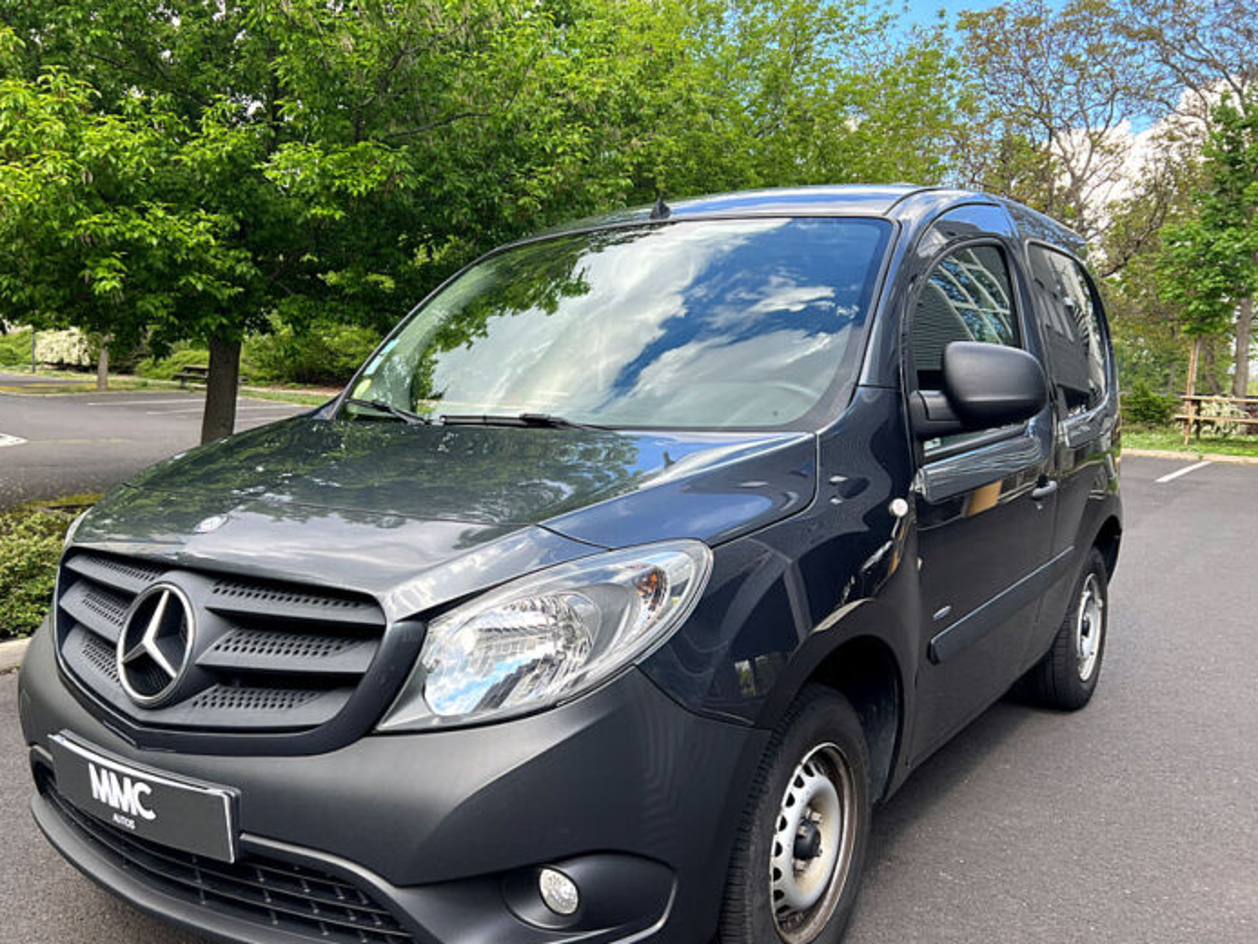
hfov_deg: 59.9
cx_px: 583
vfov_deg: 46.7
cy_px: 528
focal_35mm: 30
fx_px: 1090
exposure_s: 1/775
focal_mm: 5.7
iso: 50
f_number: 1.5
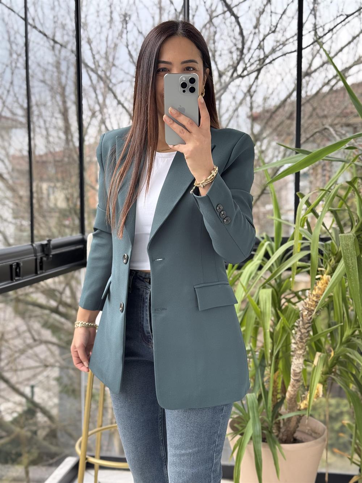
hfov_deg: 30.3
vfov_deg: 39.7
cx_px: 181
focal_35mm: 48
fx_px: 669
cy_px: 242
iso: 80
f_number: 1.78
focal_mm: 6.76
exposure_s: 1/170
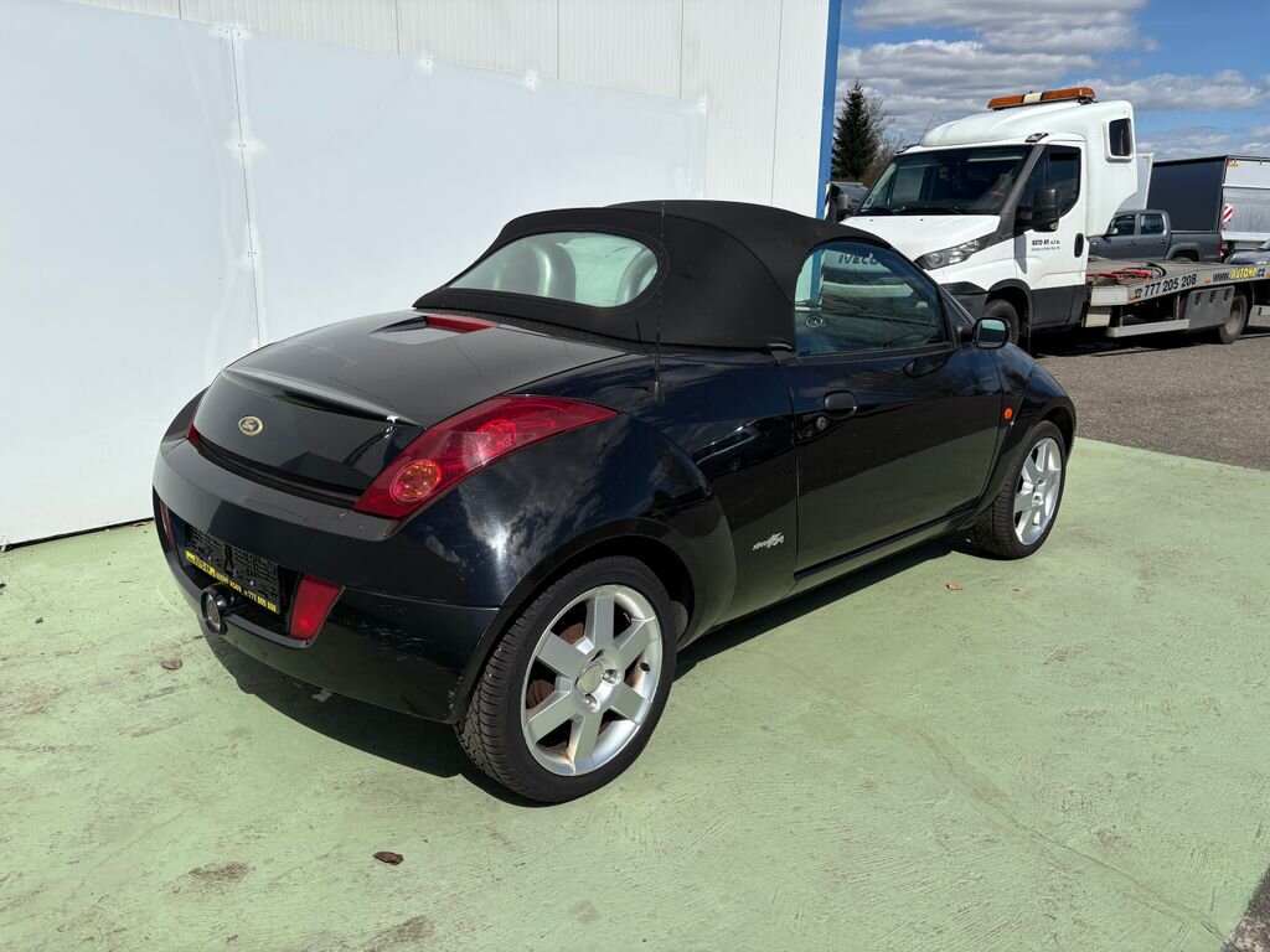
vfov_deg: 53.1
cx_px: 635
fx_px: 954
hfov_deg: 67.3
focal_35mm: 26
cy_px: 476
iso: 50
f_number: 1.6
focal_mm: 5.96
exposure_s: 1/6329
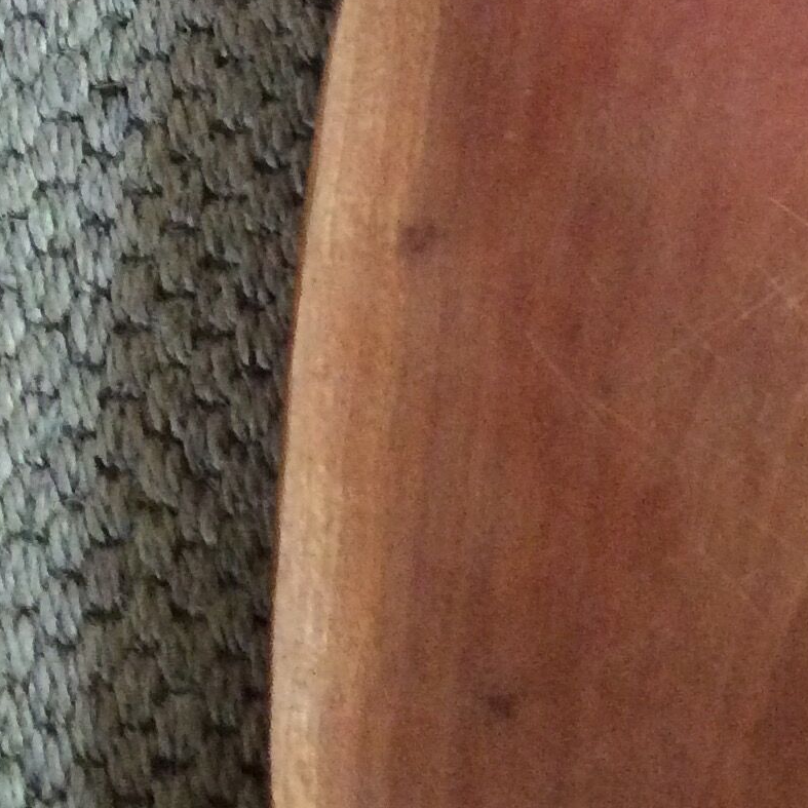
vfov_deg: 18.6
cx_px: 818
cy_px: 291
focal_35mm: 93
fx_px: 2456
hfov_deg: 18.2
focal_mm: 3.3
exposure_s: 1/20
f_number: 2.4
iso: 320
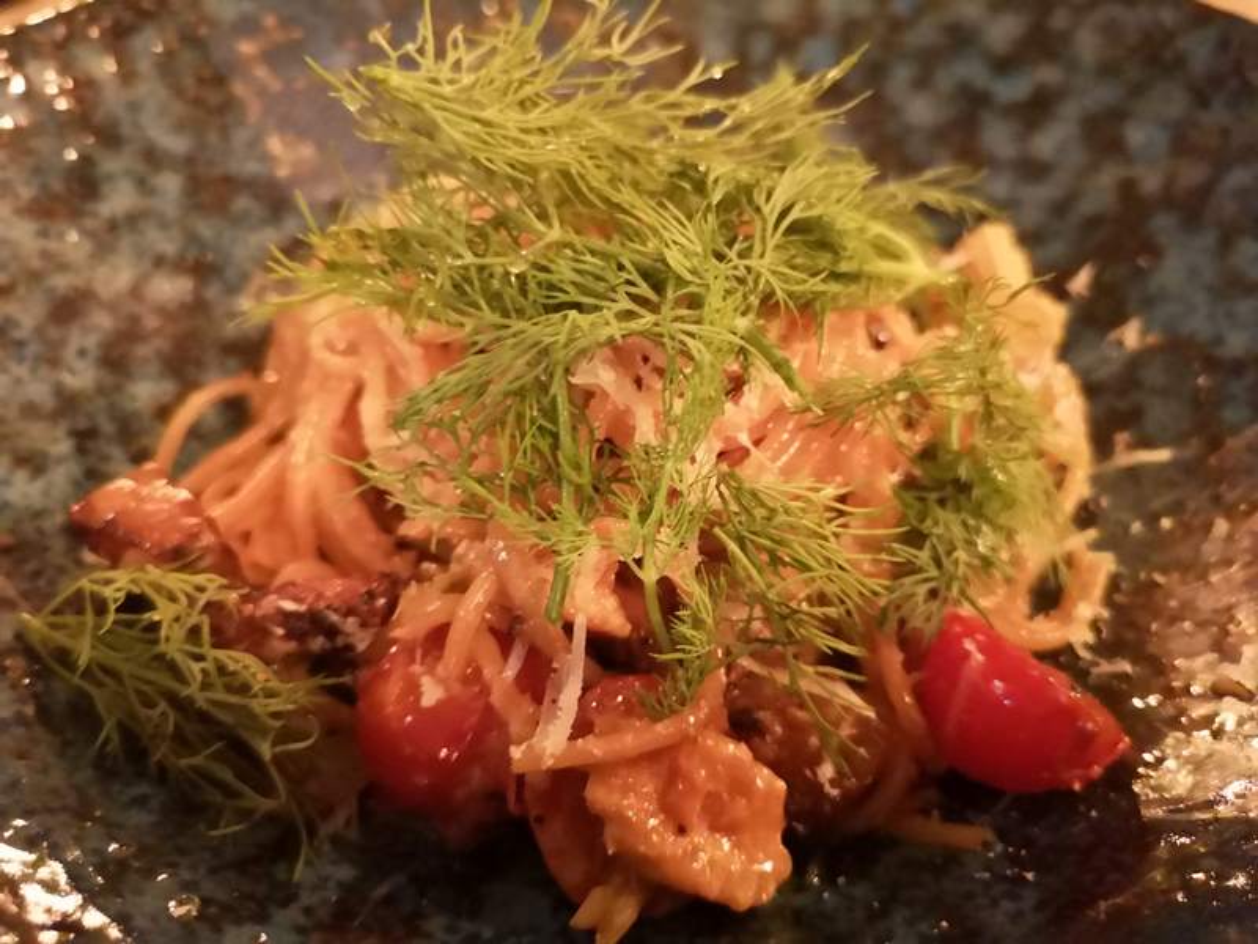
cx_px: 629
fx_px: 981
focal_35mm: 27
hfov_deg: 65.3
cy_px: 472
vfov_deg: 51.4
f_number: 1.8
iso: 5000
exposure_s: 1/16.7
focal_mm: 3.95
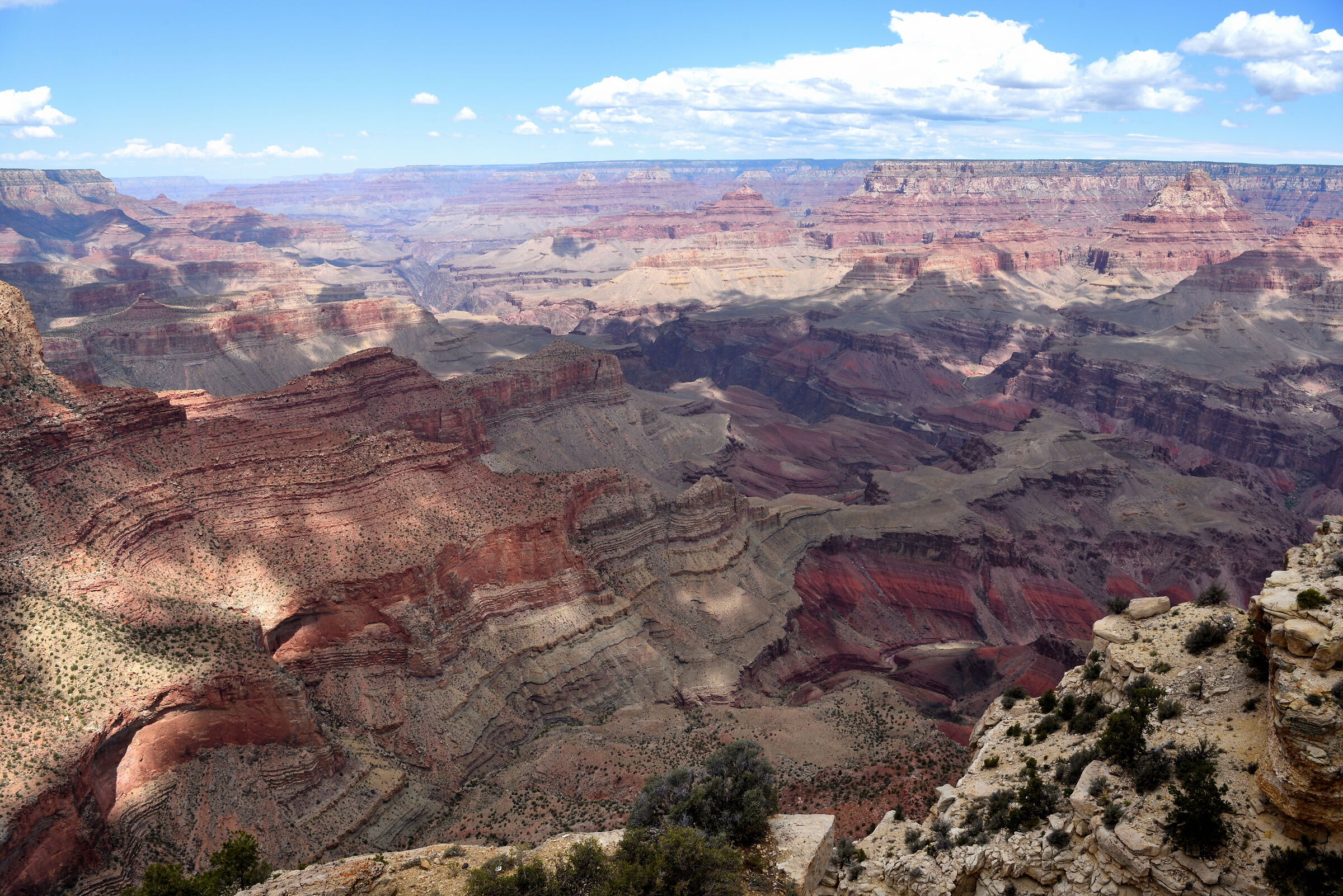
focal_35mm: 24
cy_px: 448
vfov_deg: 53.2
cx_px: 672
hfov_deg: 73.7
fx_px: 896
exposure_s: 1/125
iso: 100
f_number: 13
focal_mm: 24
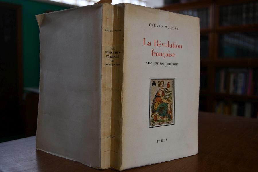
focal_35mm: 36
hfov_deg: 53.1
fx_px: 258
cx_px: 129
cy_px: 86
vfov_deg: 36.9
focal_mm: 24
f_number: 3.8
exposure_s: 1/250
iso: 400
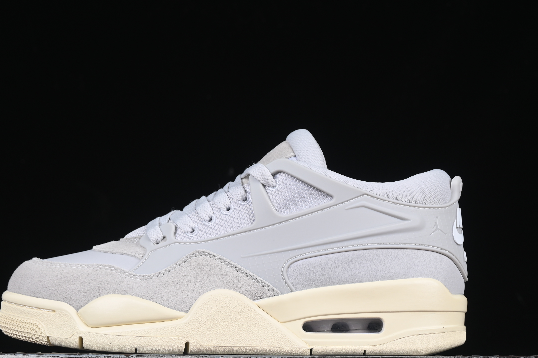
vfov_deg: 14.1
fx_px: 1449
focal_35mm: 97
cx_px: 231
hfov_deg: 21.0
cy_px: 212
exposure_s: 1/80
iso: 160
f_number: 8
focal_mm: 50
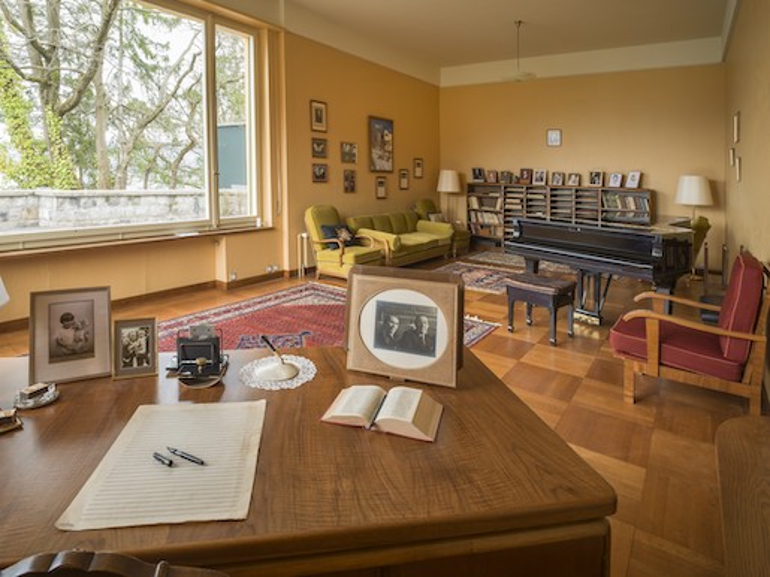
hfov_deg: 94.5
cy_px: 288
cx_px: 385
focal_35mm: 16
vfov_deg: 78.1
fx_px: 356
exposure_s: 1.4
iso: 100
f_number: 19
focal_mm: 21
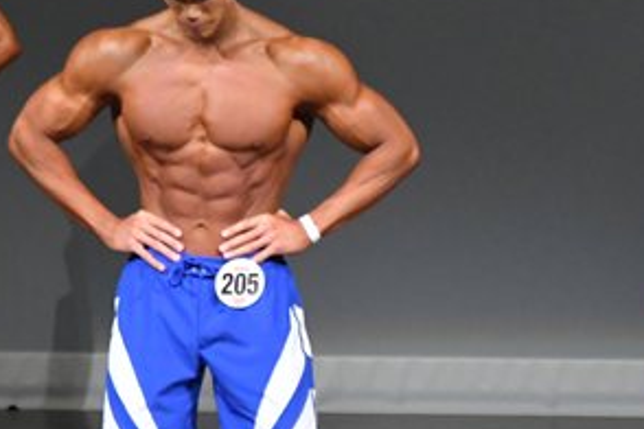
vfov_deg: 1.7
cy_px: 287
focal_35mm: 831
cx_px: 577
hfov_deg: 2.5
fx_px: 14865
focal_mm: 210
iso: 5000
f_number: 5.6
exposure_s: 1/400
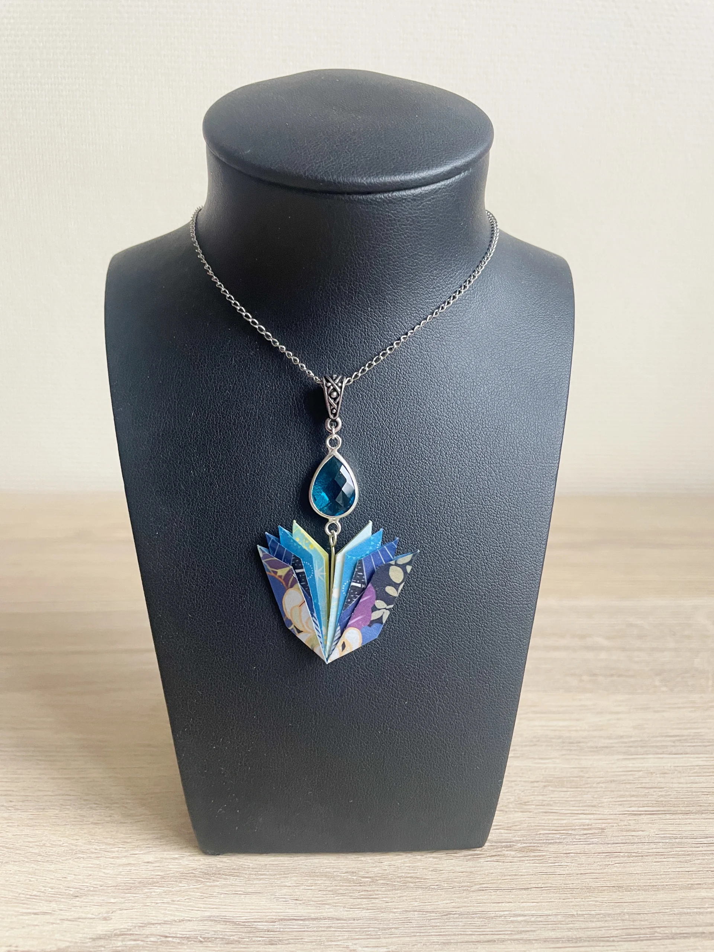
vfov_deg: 67.3
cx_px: 357
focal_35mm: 26
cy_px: 476
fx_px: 715
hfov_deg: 53.1
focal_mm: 4.2
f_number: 1.6
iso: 160
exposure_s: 1/60
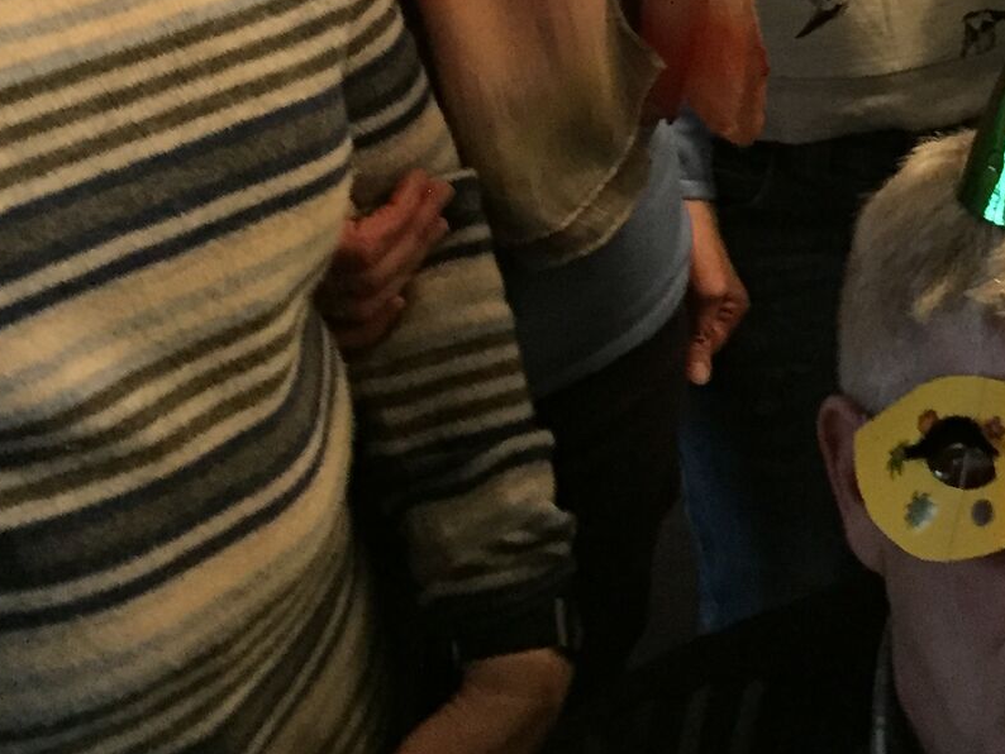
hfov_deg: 22.7
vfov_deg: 16.3
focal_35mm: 84
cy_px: -319
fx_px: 2439
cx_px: 910
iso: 500
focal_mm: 4.15
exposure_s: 1/17
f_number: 2.2
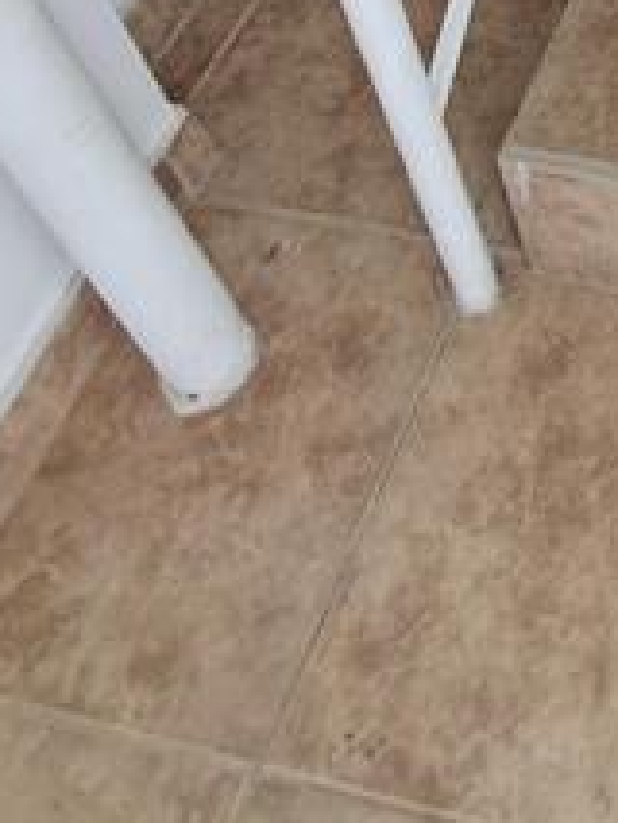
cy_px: -533
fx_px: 1427
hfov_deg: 20.7
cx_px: 935
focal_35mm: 60
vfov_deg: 23.1
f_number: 2.2
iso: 64
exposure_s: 1/100
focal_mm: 1.64
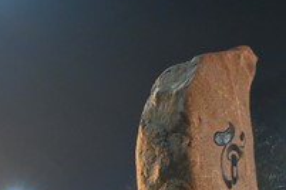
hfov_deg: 19.6
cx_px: -70
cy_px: 284
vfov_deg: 13.3
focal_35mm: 97
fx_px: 771
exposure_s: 1/40
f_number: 4.5
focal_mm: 30
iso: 2000
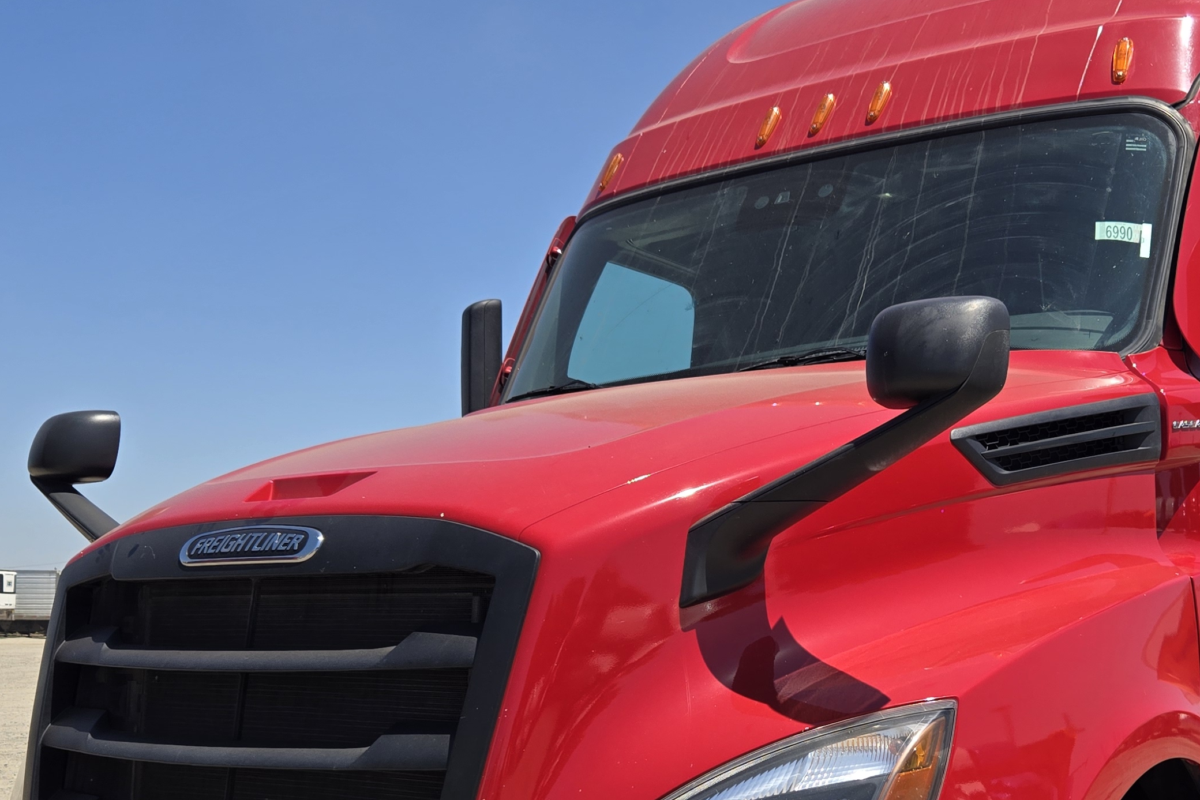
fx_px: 1533
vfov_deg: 28.8
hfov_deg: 42.2
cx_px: 801
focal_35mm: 46
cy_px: 604
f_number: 1.8
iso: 25
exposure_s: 1/2010
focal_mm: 5.4
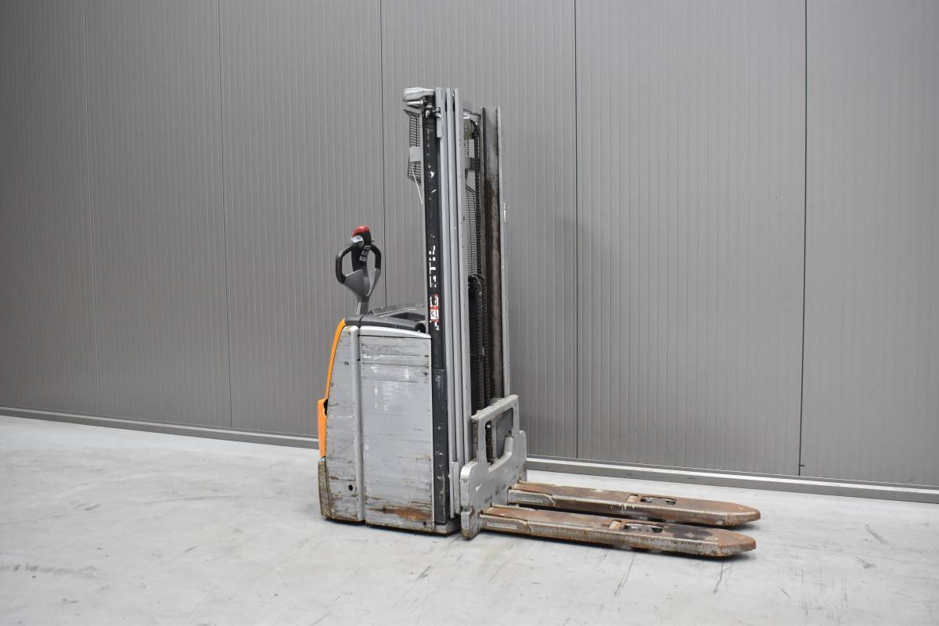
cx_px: 470
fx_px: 822
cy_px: 313
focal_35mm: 32
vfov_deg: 41.7
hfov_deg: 59.5
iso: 1600
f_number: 4.5
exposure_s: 1/50
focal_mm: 21
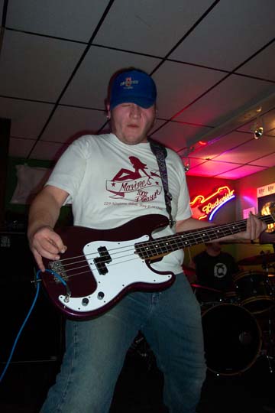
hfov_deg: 35.1
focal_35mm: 38
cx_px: 138
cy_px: 206
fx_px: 435
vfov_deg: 50.7
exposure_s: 1/30
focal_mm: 8
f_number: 2.8
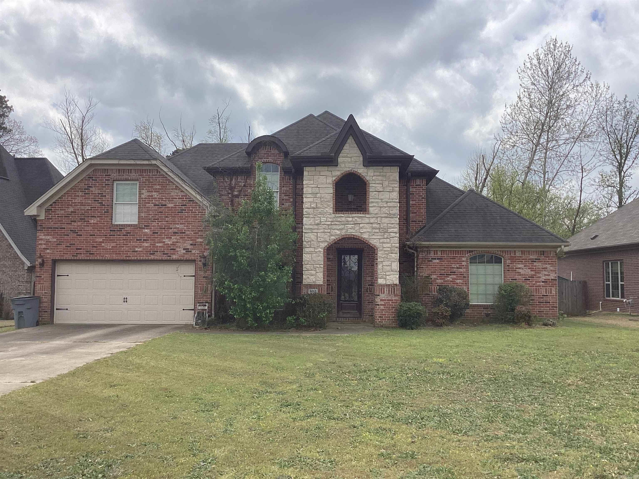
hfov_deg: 58.4
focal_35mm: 31
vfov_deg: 45.4
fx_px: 572
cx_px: 320
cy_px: 240
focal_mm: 3.3
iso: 25
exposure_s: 1/1812
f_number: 2.4
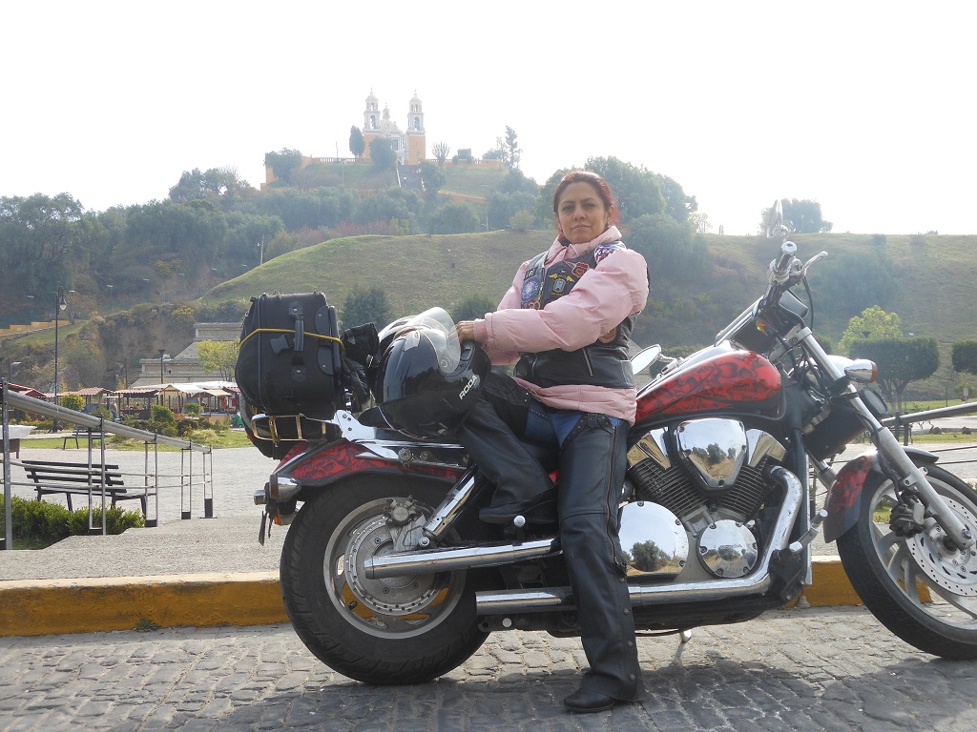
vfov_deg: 33.6
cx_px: 488
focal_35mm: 43
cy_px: 366
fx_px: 1214
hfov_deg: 43.9
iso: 80
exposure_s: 1/320
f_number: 3.8
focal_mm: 7.7
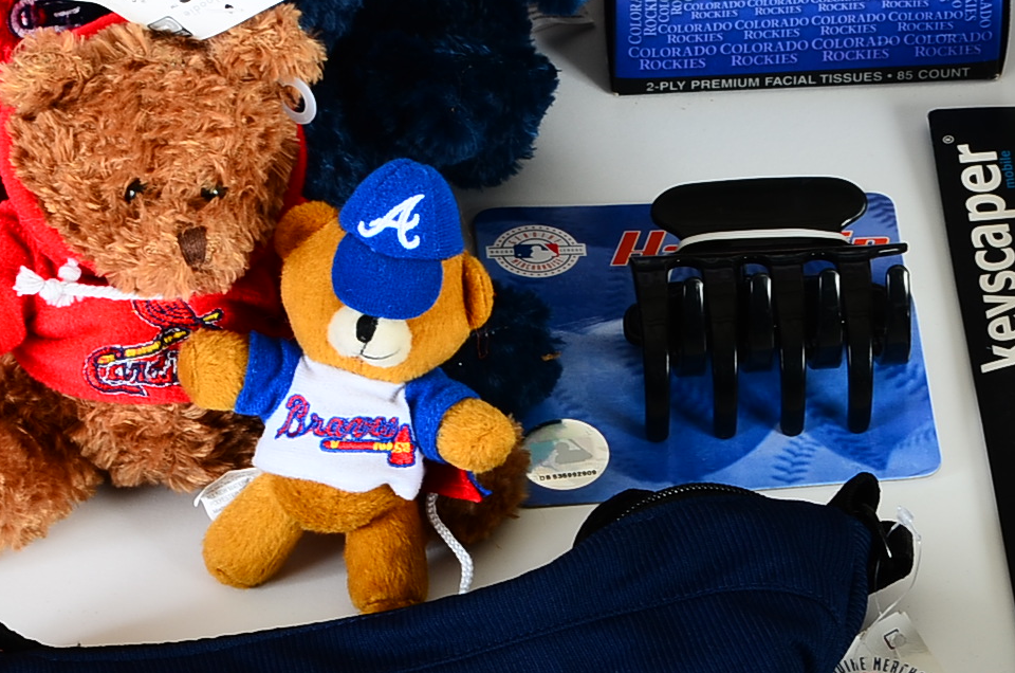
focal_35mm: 308
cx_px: 461
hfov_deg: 6.7
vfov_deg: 4.4
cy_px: 383
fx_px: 8667
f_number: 13
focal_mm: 80
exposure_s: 1/160
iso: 100
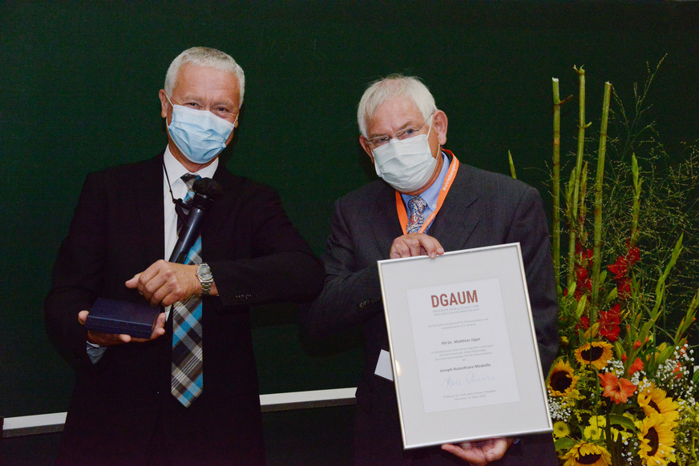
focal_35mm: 85
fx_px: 1651
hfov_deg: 23.9
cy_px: 233
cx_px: 350
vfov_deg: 16.1
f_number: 7.1
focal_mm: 85
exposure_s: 1/160
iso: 10159
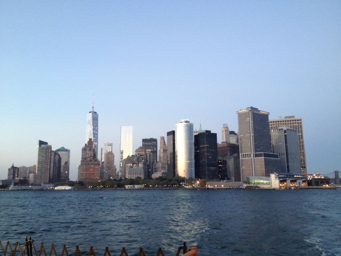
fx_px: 345
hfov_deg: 52.6
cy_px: 128
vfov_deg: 40.7
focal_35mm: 35
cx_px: 170
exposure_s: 1/20
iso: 160
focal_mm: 4.28
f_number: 2.4
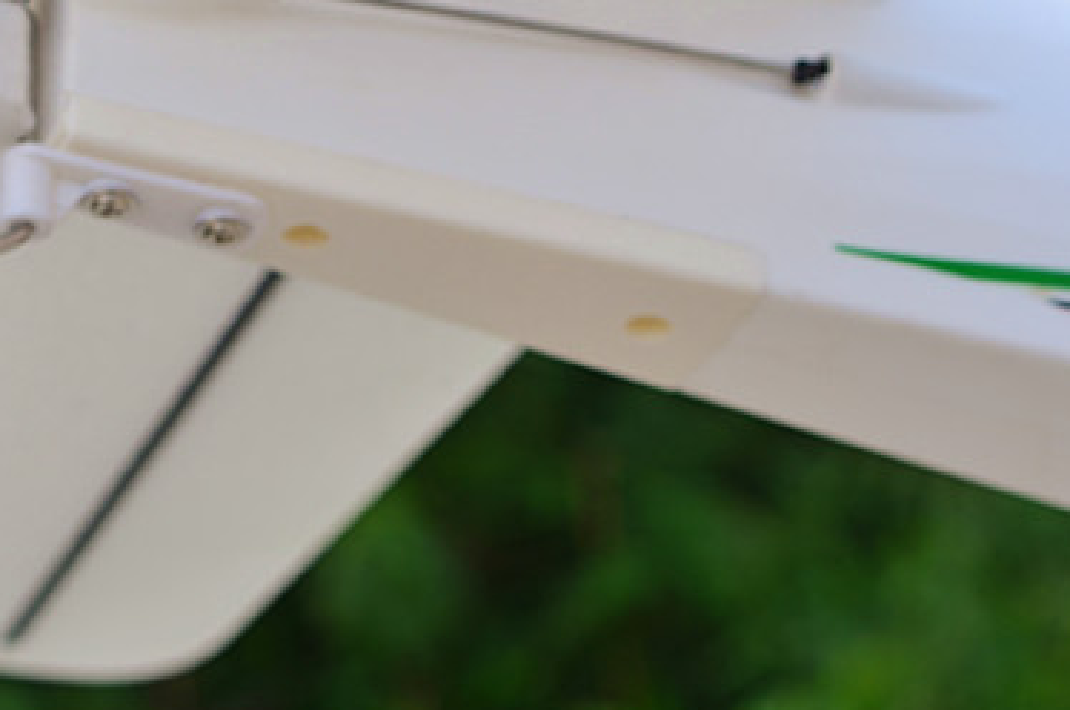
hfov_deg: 14.4
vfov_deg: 9.7
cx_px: 80
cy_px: 136
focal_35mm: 141
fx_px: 4184
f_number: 6.3
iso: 100
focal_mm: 44
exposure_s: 1/50
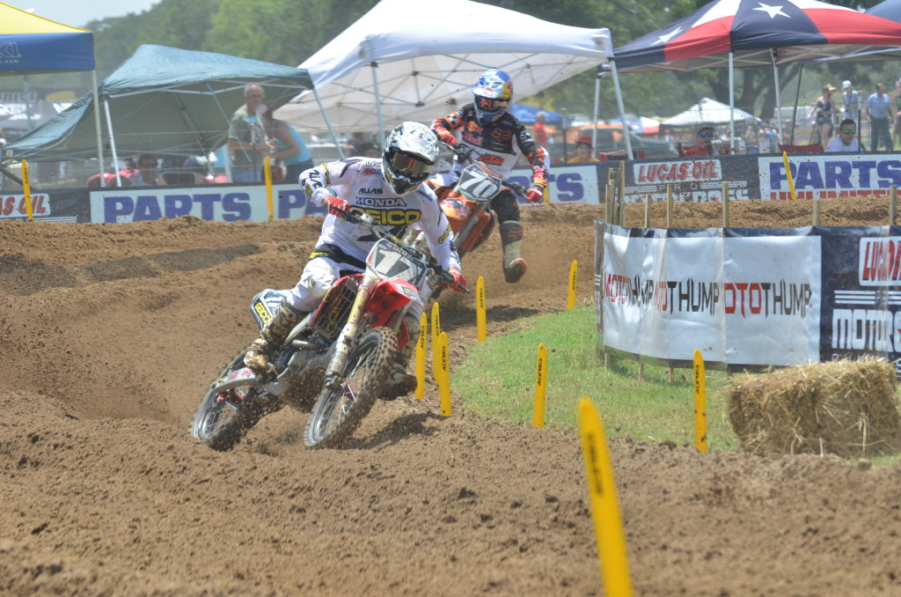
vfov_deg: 4.6
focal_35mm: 300
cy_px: 298
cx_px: 450
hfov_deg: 6.9
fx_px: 7492
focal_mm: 200
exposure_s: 1/800
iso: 500
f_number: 9
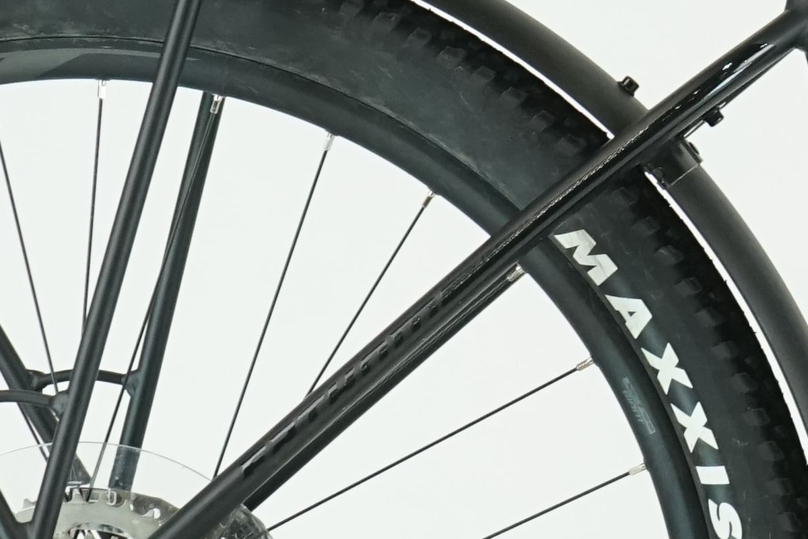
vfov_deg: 6.0
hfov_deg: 8.7
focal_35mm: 230
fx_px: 5162
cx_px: 1306
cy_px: 213
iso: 1600
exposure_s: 1/200
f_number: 5.6
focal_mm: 46
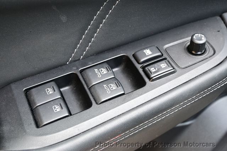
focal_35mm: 46
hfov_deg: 43.0
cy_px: 76
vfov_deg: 29.4
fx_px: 288
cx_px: 114
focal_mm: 30.5
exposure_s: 1/50
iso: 280
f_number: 4.8
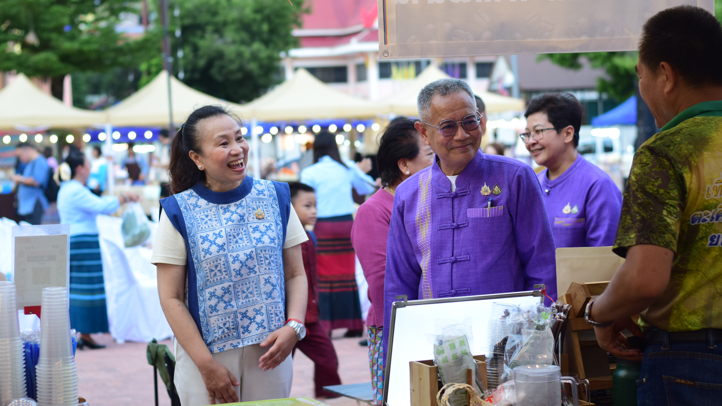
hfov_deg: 25.0
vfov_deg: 14.2
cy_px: 182
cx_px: 345
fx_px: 1627
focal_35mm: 85
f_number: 3.2
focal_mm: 50
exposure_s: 1/100
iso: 200
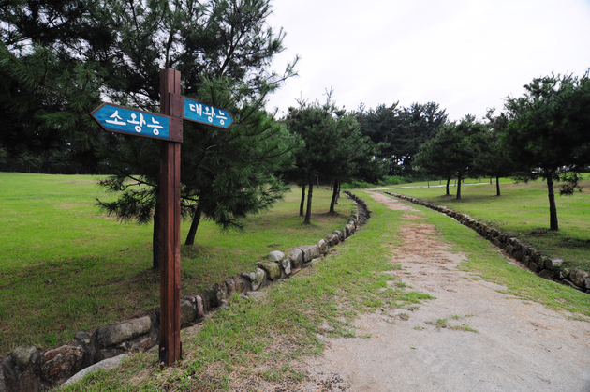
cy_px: 196
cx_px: 295
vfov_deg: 67.2
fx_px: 295
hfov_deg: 90.1
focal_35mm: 18
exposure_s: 1/160
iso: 800
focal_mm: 12
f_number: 6.3
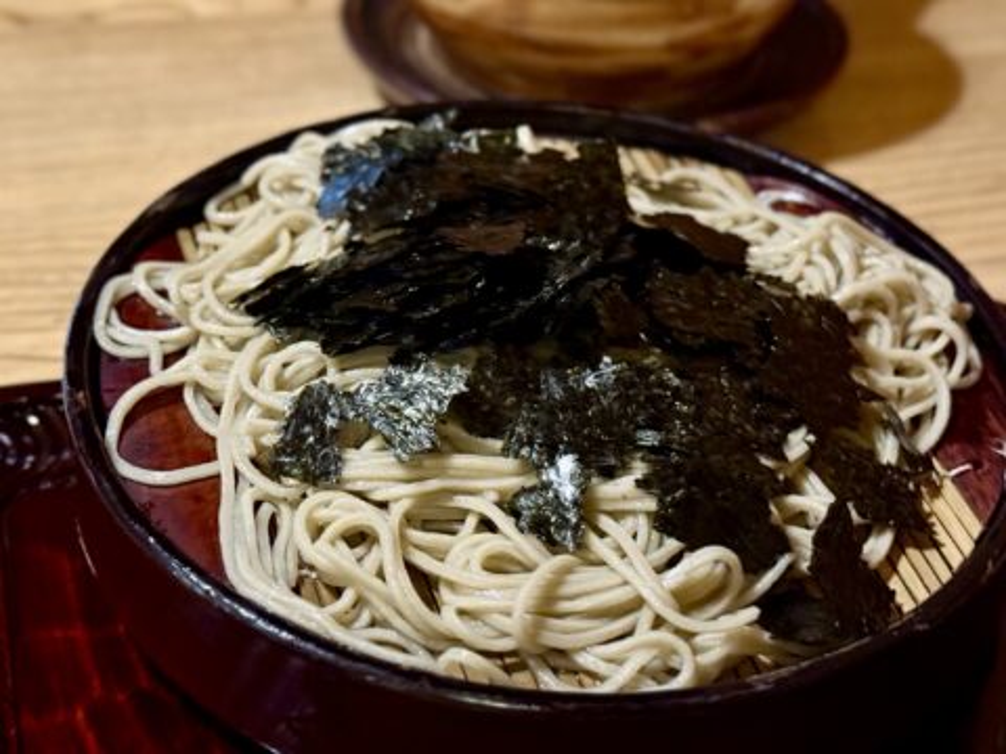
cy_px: 377
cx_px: 503
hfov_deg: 39.7
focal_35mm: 48
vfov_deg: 30.3
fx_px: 1395
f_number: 1.78
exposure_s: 1/25
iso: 640
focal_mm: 6.76
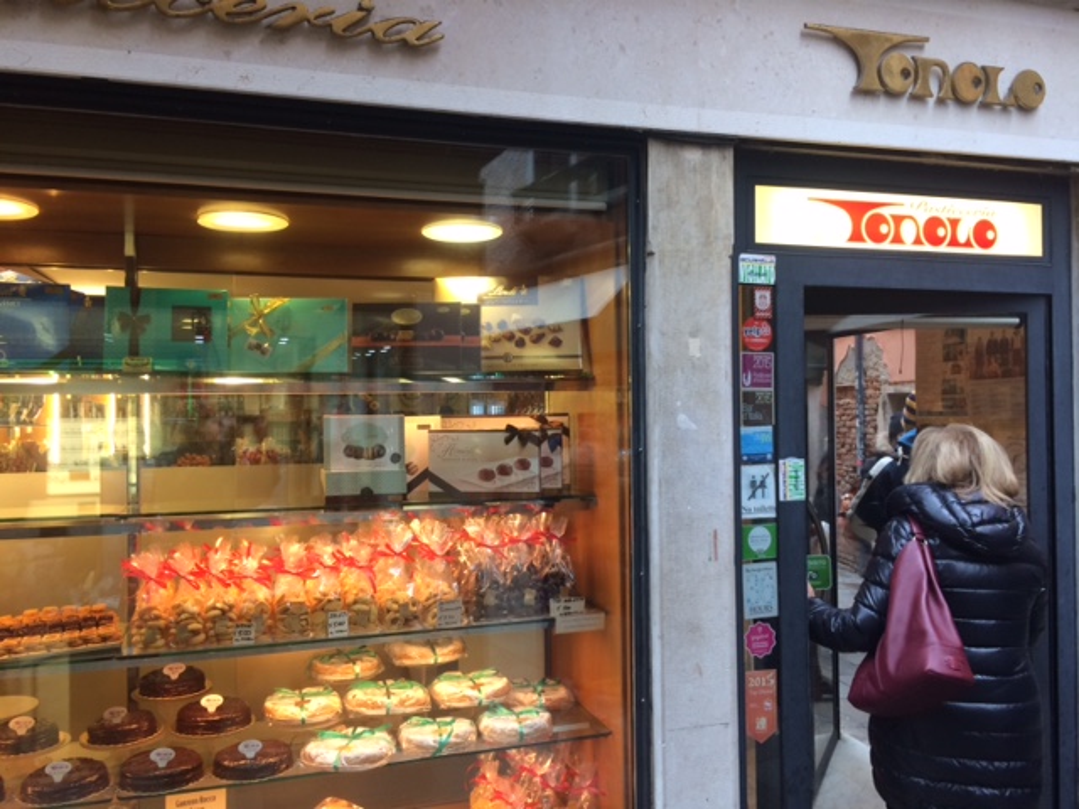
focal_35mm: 29
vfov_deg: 48.2
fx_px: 904
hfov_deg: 61.7
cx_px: 540
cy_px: 404
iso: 40
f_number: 2.2
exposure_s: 1/33
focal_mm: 4.15
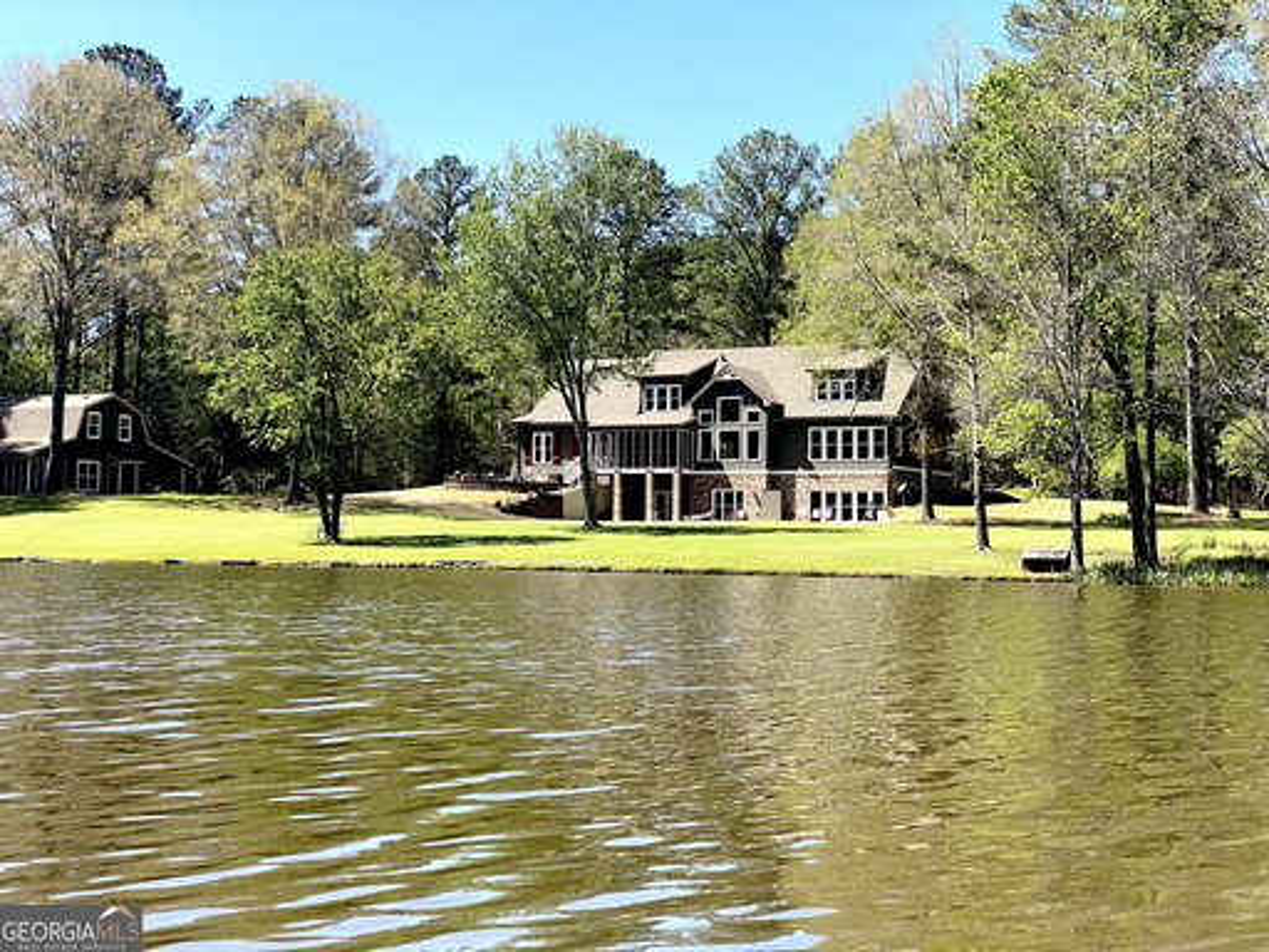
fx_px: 1906
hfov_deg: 36.8
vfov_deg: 28.0
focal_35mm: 52
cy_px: 476
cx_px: 634
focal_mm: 6
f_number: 2
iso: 20
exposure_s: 1/856
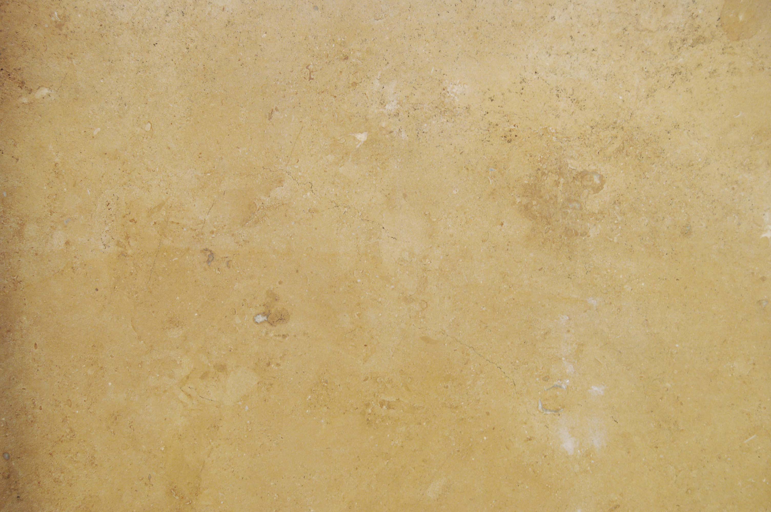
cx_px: 386
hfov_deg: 55.1
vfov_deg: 38.3
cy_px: 256
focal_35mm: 34
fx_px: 738
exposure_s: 1/25
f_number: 5
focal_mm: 23
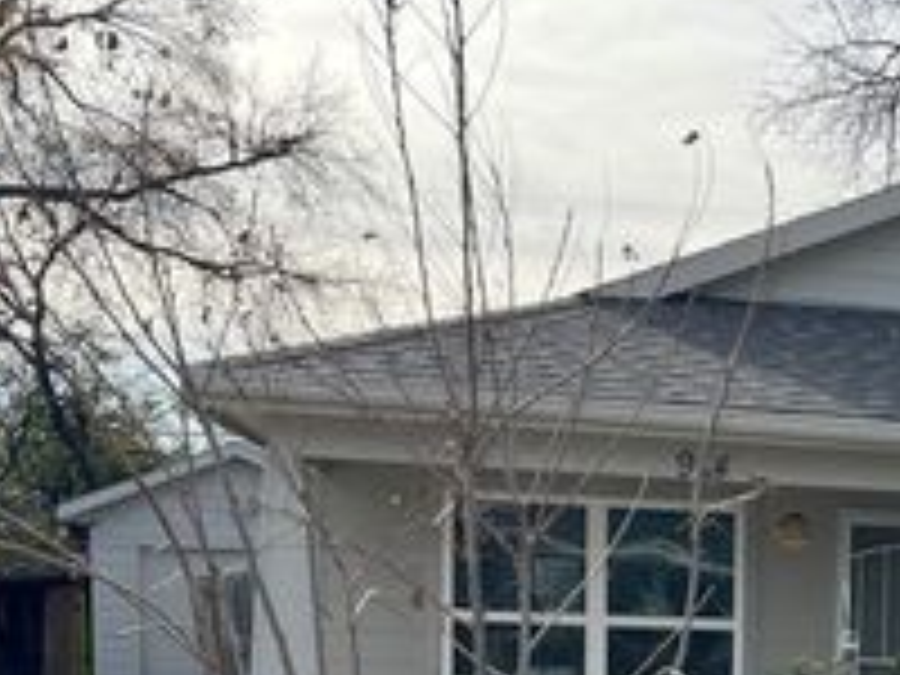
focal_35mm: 65
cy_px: 776
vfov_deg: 21.2
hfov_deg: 27.9
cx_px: 918
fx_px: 1690
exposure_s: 1/3077
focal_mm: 5.7
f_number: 1.5
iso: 50
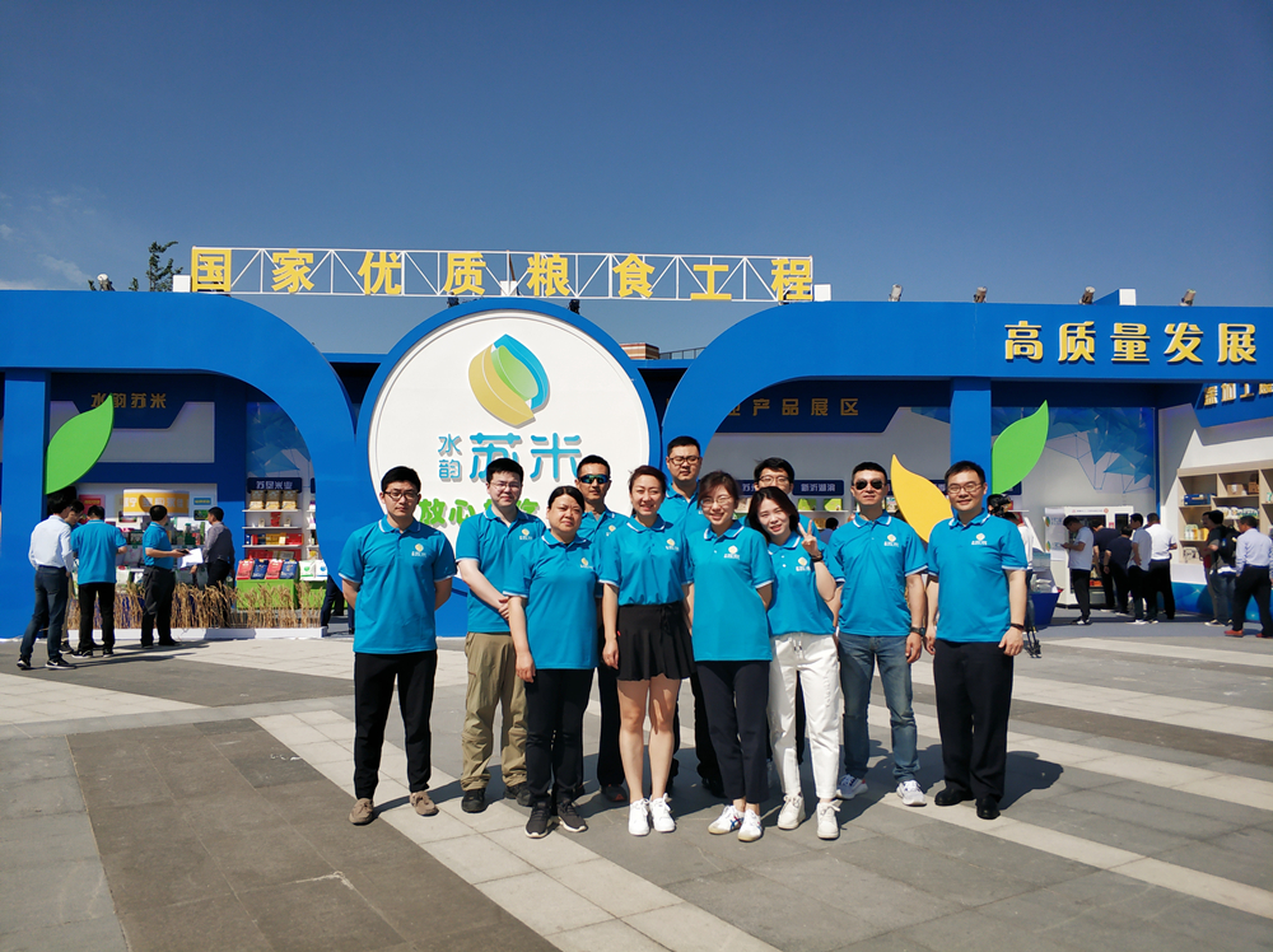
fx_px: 992
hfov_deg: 65.4
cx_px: 636
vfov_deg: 51.3
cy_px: 476
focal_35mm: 27
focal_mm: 3.82
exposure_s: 1/3072
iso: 101
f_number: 1.8
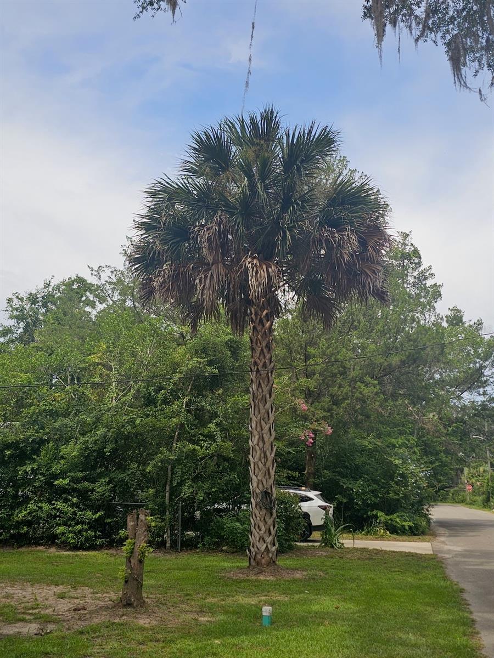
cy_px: 329
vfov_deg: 73.9
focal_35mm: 23
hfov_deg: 58.9
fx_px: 438
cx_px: 247
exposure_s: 1/671
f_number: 1.7
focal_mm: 6.3
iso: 10
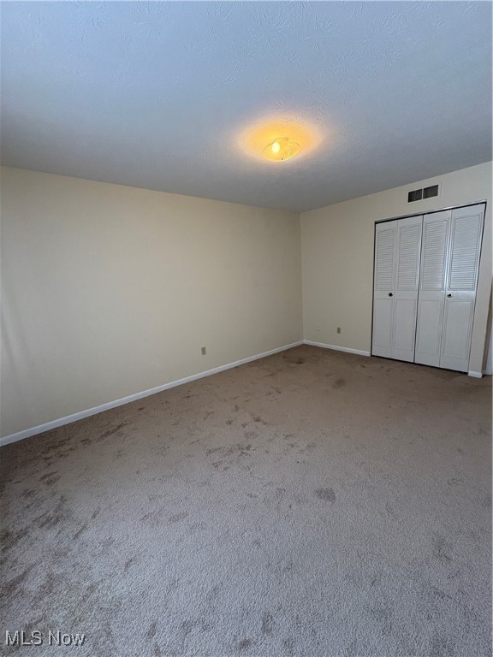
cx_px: 246
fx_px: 266
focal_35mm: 14
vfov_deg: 102.1
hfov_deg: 85.7
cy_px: 328
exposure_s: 1/120
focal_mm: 2.22
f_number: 2.2
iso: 160
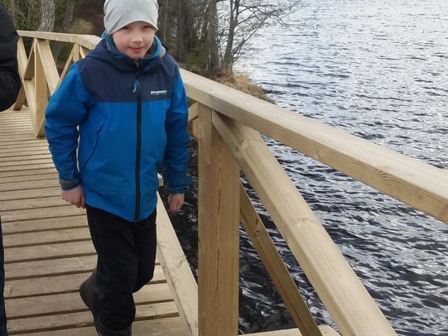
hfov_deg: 35.1
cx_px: 92
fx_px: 686
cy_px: 25
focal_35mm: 53
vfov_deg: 26.5
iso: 64
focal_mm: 3.7
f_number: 1.9
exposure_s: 1/362
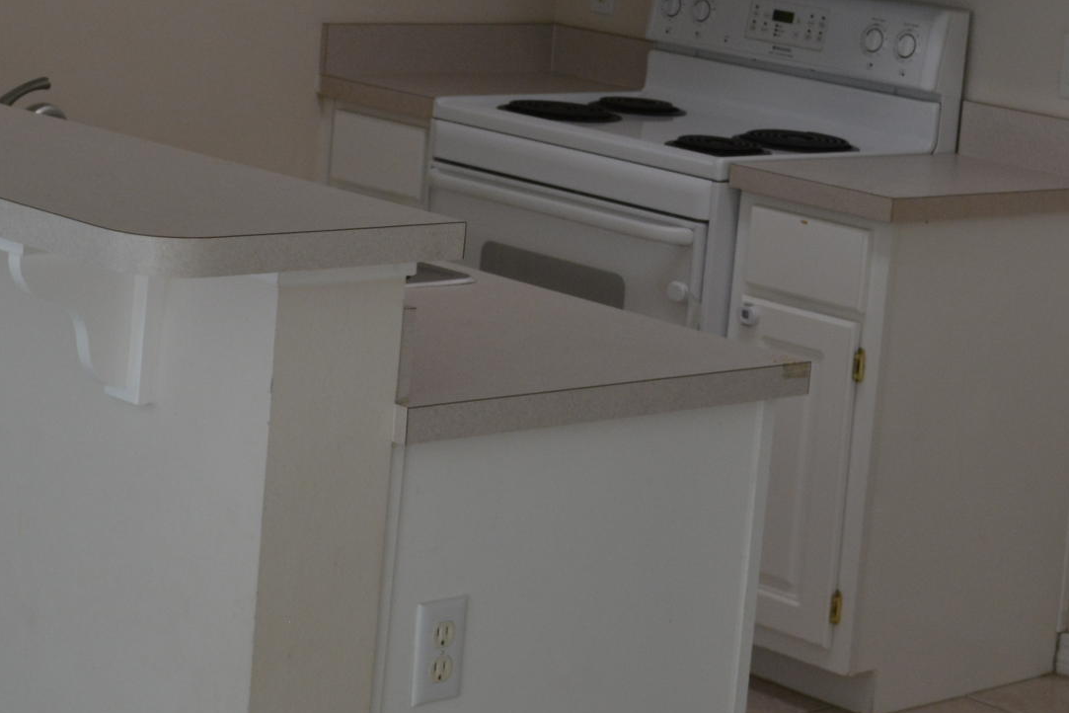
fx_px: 3207
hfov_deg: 18.9
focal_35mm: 108
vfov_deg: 12.6
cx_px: 642
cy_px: 62
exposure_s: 1/100
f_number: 5
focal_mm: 26
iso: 400
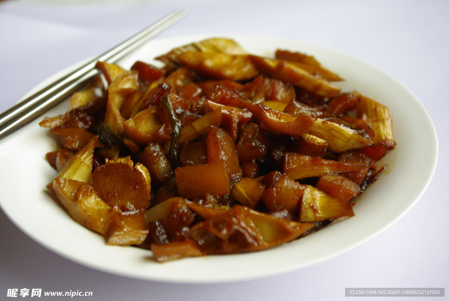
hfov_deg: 38.2
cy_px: 150
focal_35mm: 52
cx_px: 224
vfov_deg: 26.1
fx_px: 649
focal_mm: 35
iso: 100
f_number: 4.5
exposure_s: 1/25
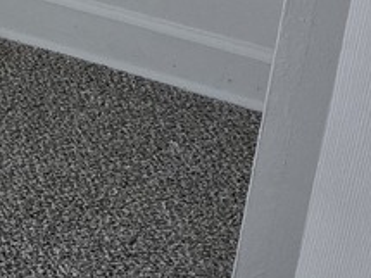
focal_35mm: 154
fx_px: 1650
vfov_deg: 9.4
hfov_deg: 9.8
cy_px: -119
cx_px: -745
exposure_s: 1/120
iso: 200
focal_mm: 6.3
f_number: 1.7
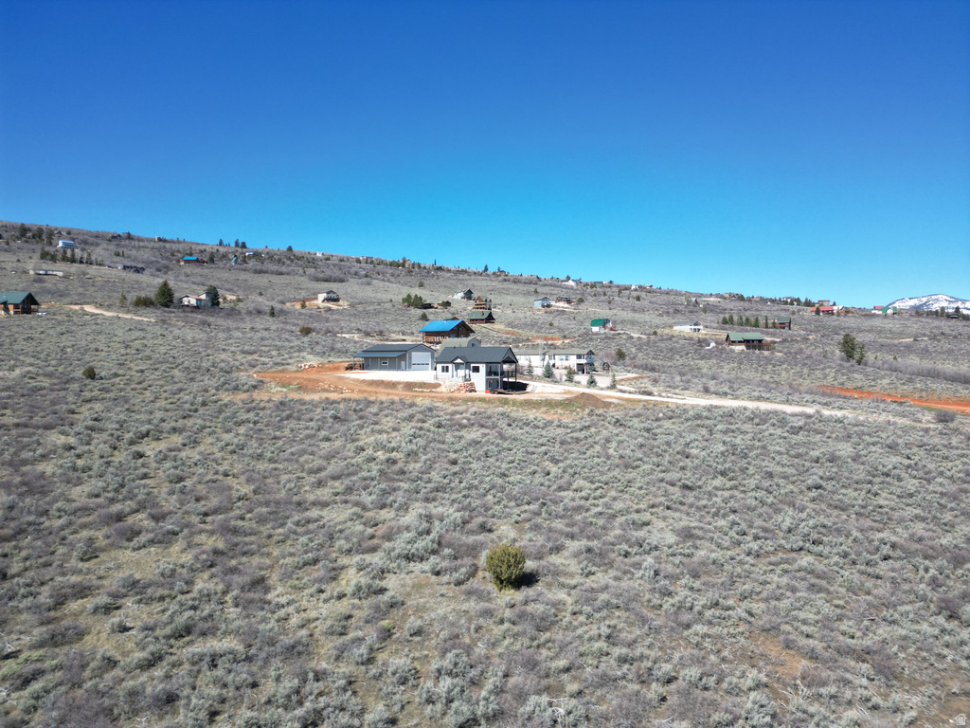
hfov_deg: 71.6
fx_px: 673
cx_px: 485
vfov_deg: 56.8
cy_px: 364
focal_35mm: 24
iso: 100
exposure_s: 1/2000
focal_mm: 6.72
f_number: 1.7
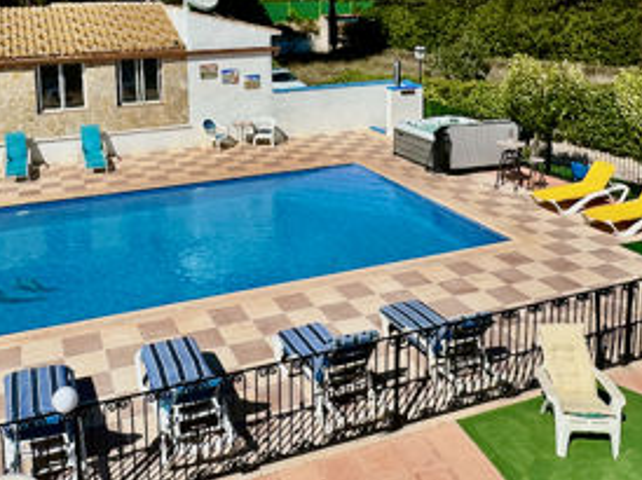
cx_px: 254
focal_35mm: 36
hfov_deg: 51.0
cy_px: 87
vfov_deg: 37.9
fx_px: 667
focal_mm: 2.22
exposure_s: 1/3906
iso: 50
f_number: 2.2
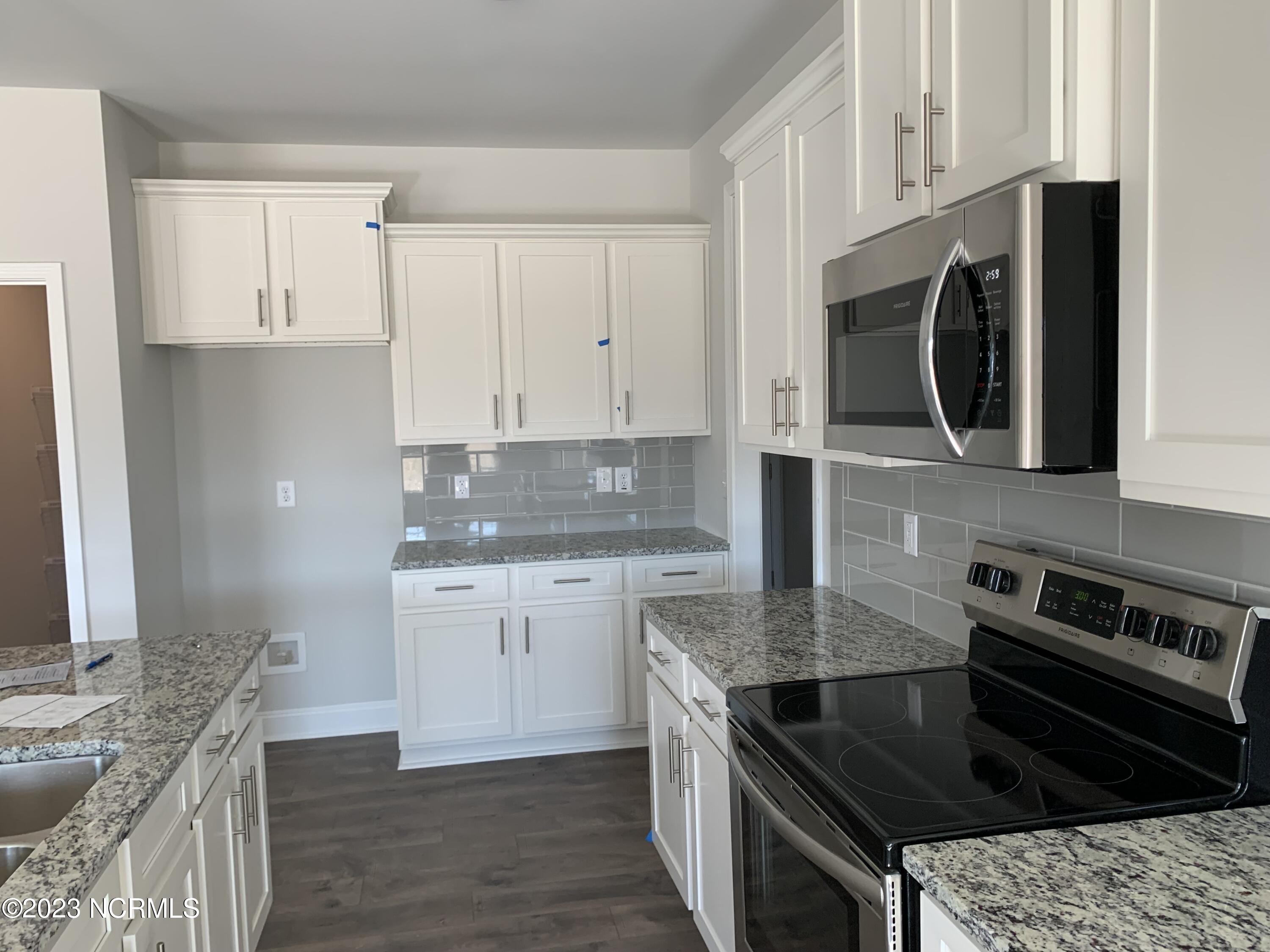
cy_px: 476
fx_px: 954
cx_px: 635
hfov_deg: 67.3
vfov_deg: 53.1
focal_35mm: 26
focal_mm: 4.25
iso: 80
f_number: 1.8
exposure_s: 1/121
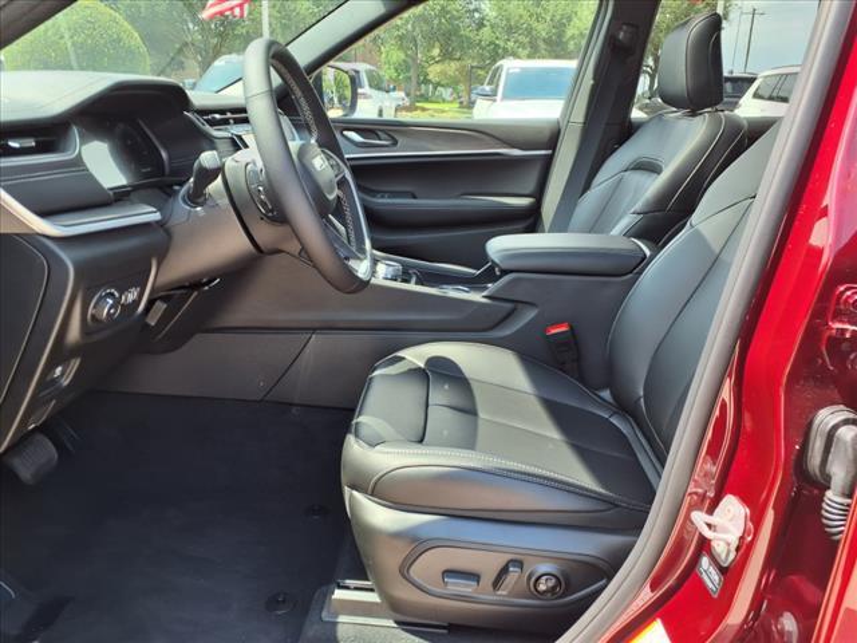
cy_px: 322
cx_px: 428
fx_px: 668
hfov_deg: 65.3
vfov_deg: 51.4
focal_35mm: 27
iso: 40
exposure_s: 1/222
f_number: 1.9
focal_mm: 3.58
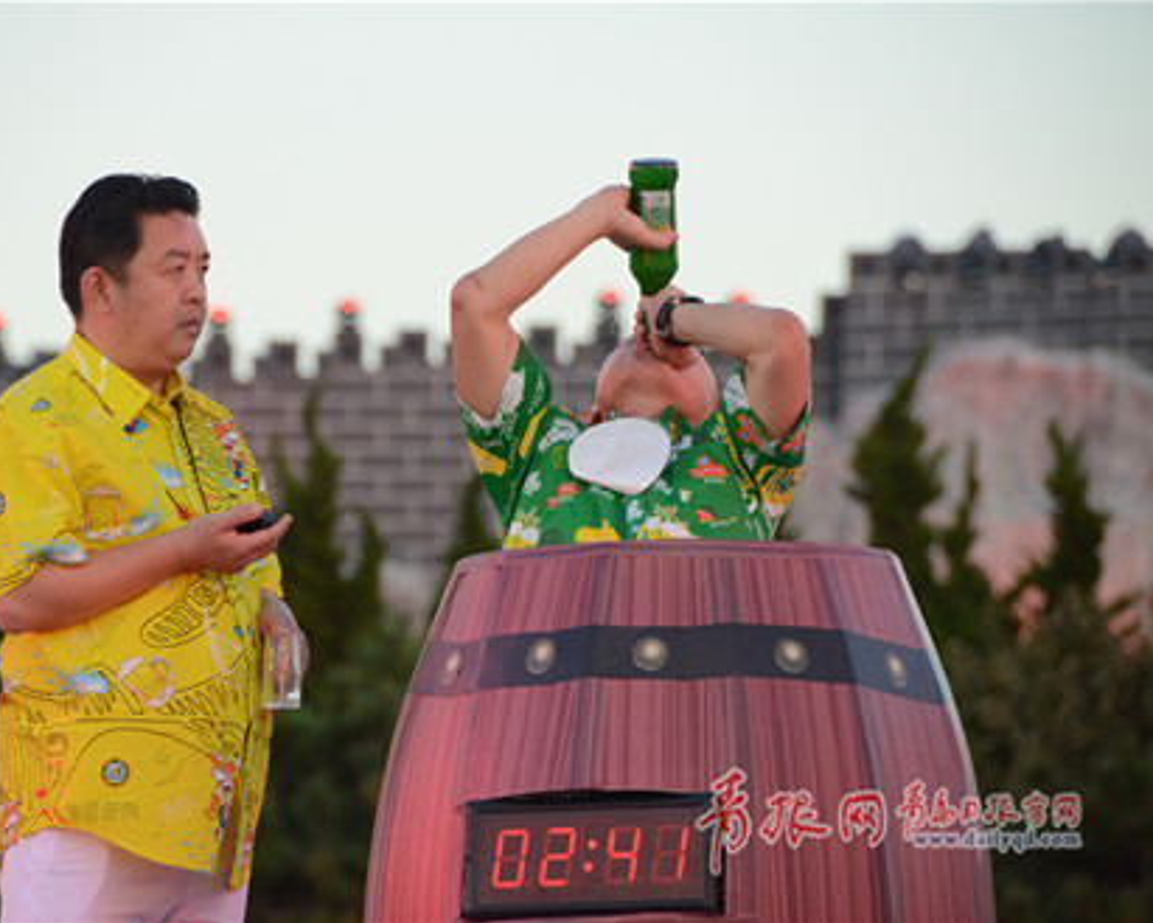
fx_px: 11673
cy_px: 462
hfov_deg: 5.7
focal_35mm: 342
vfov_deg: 4.5
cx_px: 463
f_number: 5.6
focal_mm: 200
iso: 2000
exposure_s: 1/640
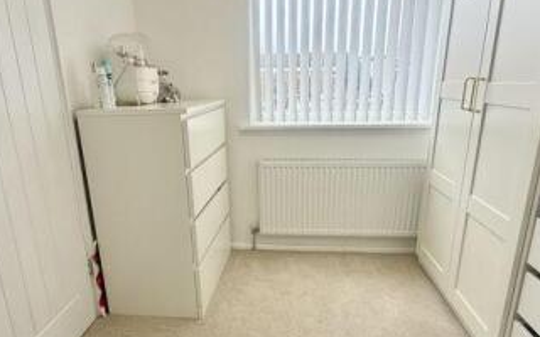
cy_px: 211
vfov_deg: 45.6
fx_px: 397
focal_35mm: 27
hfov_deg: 68.3
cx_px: 252
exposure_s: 1/100
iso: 80
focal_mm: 2.22
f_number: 2.2
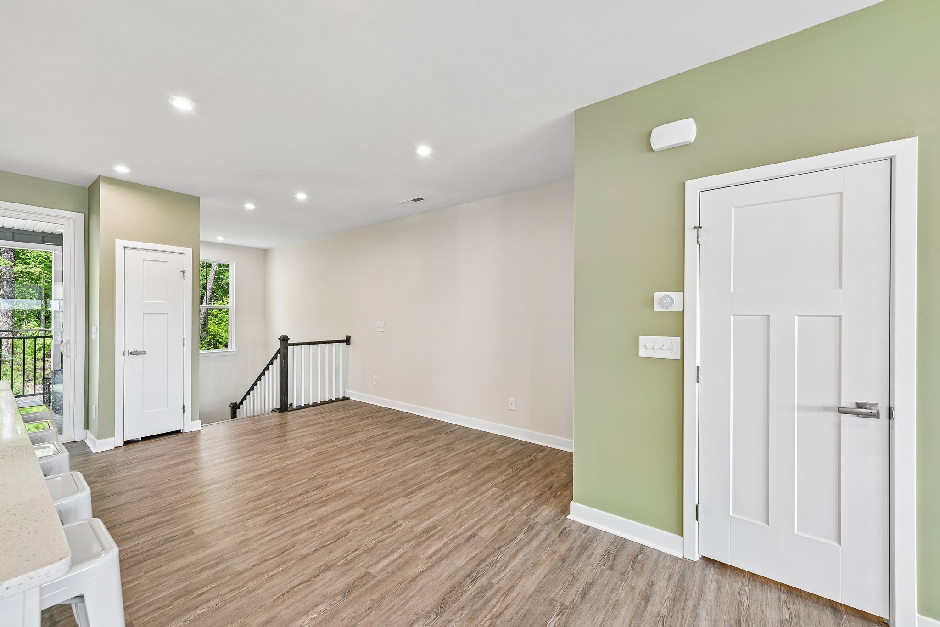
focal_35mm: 14
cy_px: 314
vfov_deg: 81.2
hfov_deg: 104.3
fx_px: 365
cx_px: 470
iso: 160
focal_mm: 14
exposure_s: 1/15
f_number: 8
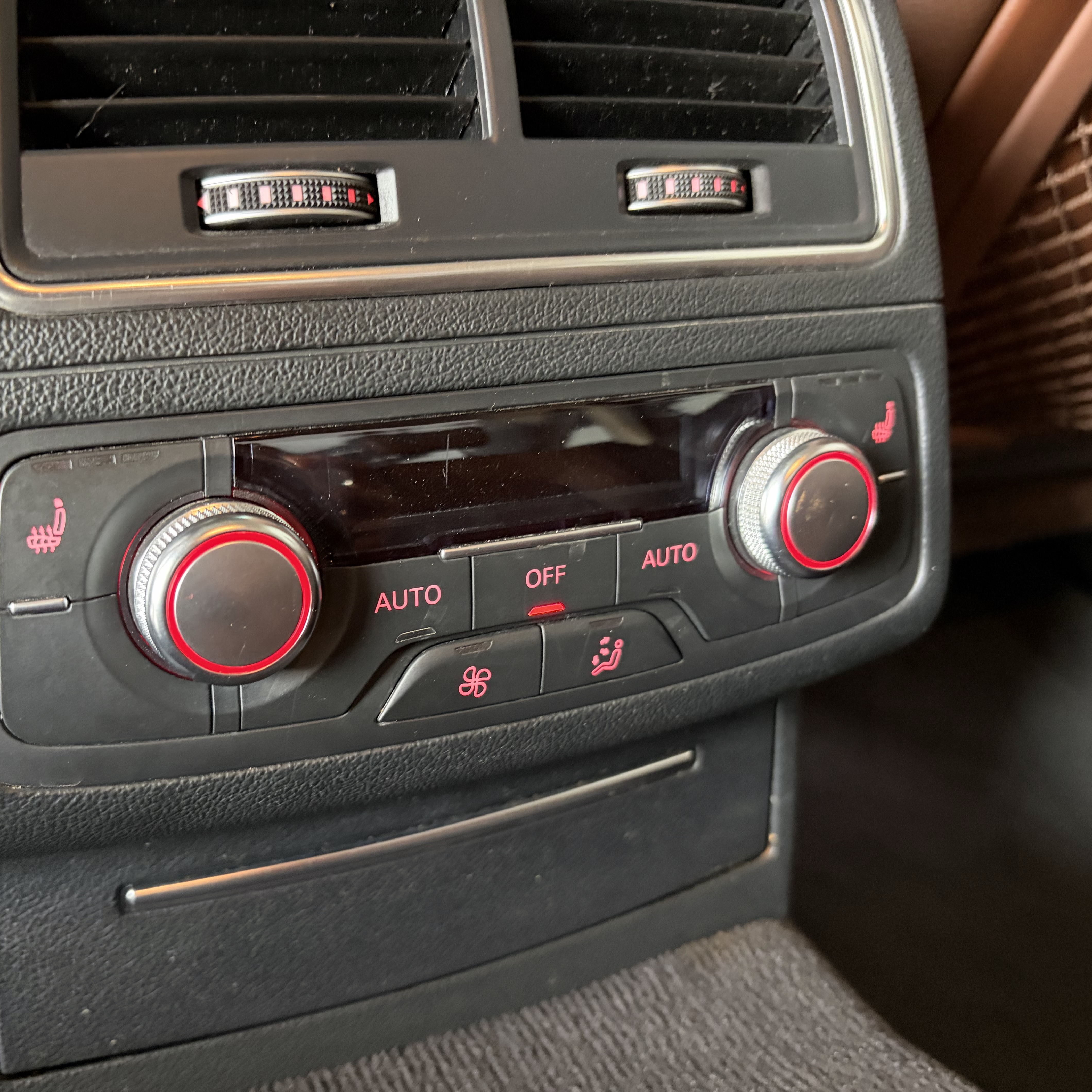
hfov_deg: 52.2
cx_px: 443
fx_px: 1106
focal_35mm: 31
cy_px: 551
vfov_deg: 52.5
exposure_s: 1/33
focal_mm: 5.96
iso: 640
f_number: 1.6
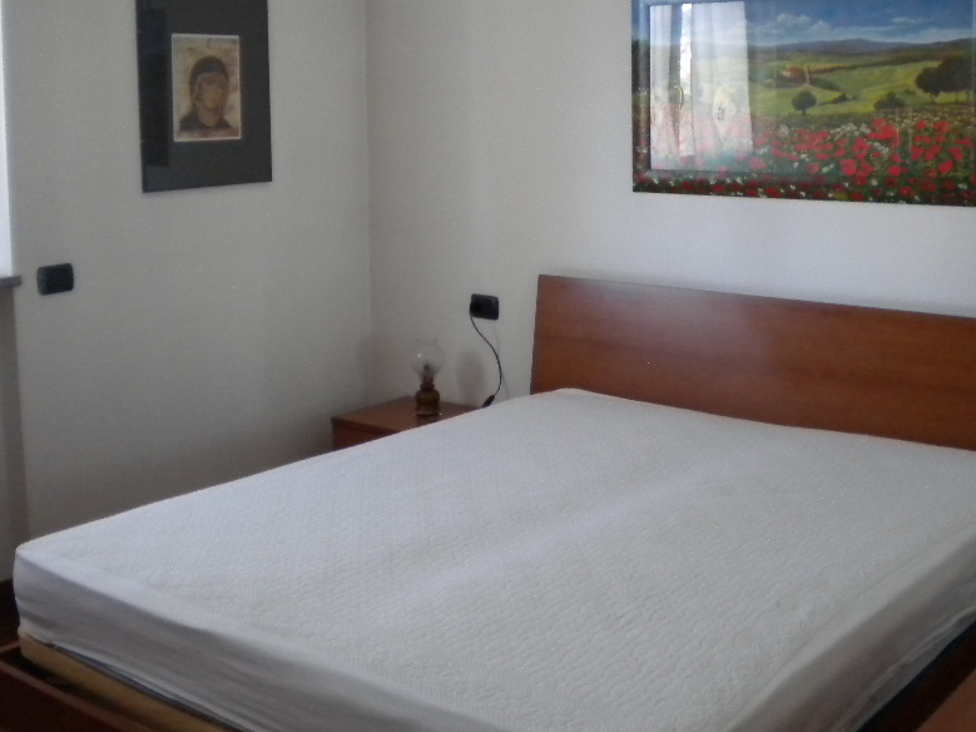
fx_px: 1297
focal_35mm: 46
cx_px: 566
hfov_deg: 41.1
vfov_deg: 31.4
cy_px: 281
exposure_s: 1/43.4
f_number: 3.1
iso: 400
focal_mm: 6.3
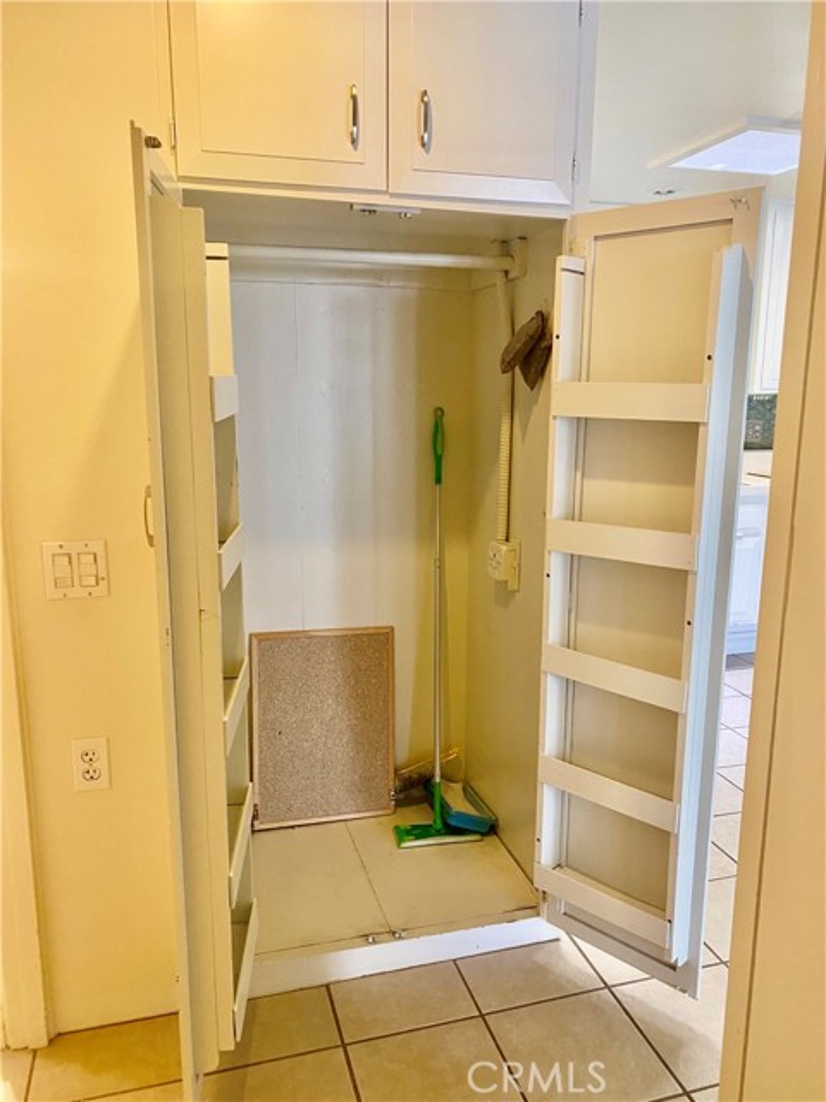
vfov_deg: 67.3
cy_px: 551
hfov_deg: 53.1
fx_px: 827
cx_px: 413
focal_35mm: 26
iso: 250
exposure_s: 1/60
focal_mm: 4.25
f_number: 1.8
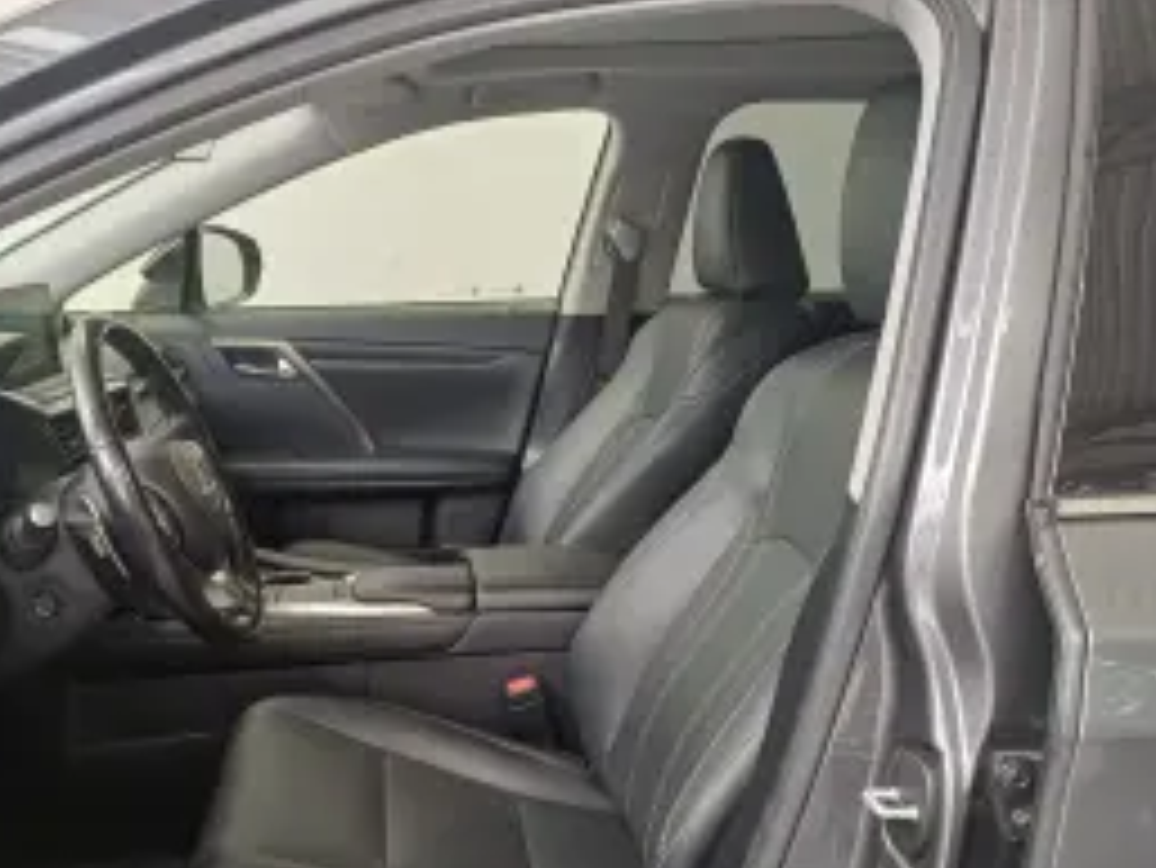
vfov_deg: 40.2
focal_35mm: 35
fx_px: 1169
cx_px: 364
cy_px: 585
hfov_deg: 51.4
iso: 64
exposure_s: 1/50
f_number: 1.8
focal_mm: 4.65
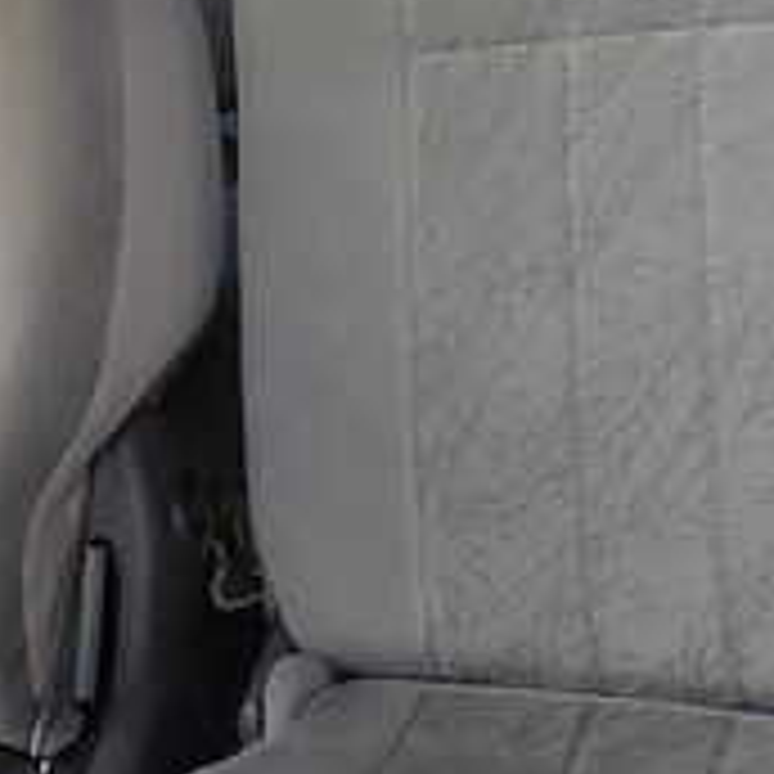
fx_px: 1948
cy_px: 4
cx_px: 76
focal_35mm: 77
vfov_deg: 21.7
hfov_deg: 22.0
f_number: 2.8
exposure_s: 1/80
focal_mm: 4.5
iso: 100
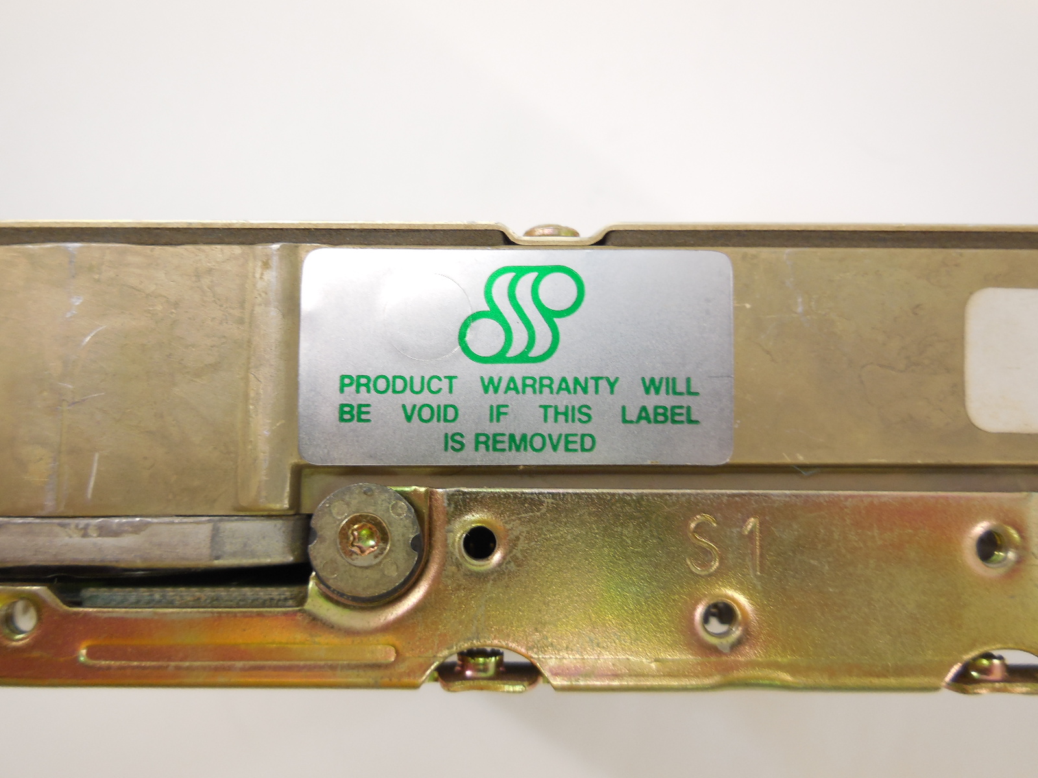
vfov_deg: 54.9
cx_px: 519
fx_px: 750
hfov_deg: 69.4
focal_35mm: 25
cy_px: 389
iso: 140
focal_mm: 4.5
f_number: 3.1
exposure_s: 1/30
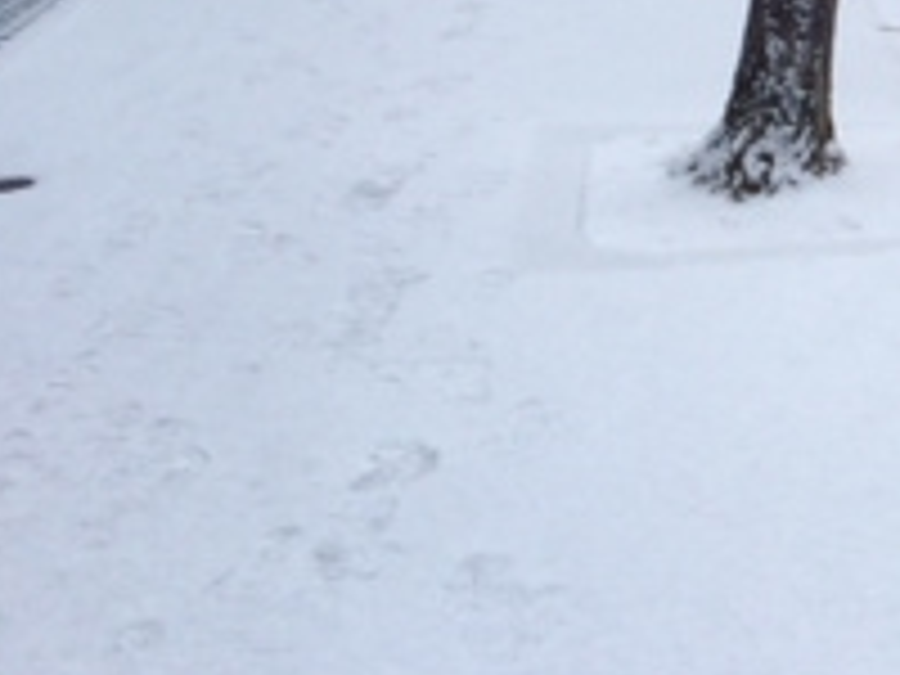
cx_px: 1408
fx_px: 2496
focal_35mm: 96
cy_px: -238
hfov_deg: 17.9
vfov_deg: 14.6
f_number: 2.2
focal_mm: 4.12
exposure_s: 1/441
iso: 32
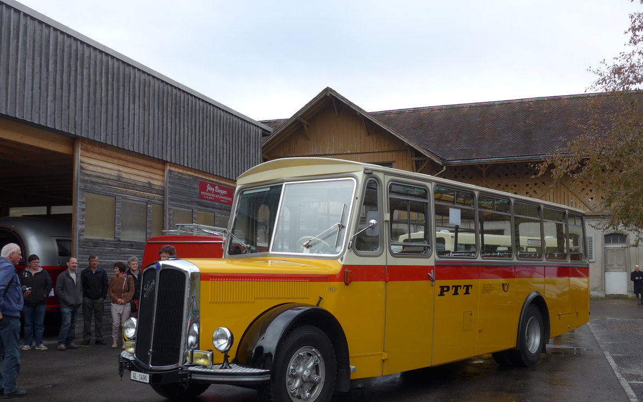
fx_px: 648
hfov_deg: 52.7
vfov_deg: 34.3
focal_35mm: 37
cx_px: 320
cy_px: 241
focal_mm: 7
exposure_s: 1/320
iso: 80
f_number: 2.8
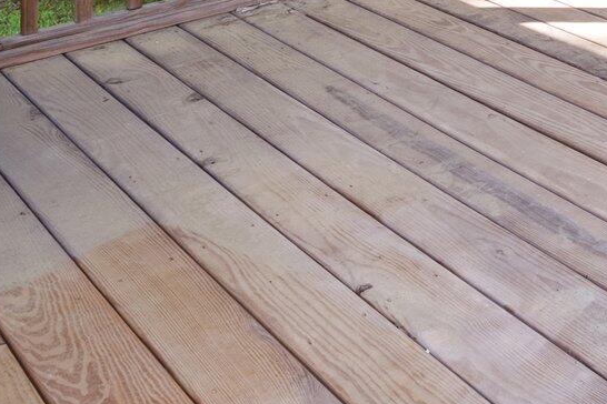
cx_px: 752
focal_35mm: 60
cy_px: -346
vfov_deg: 17.7
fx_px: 1012
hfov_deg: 28.5
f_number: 8
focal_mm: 16
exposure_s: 1/10
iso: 400
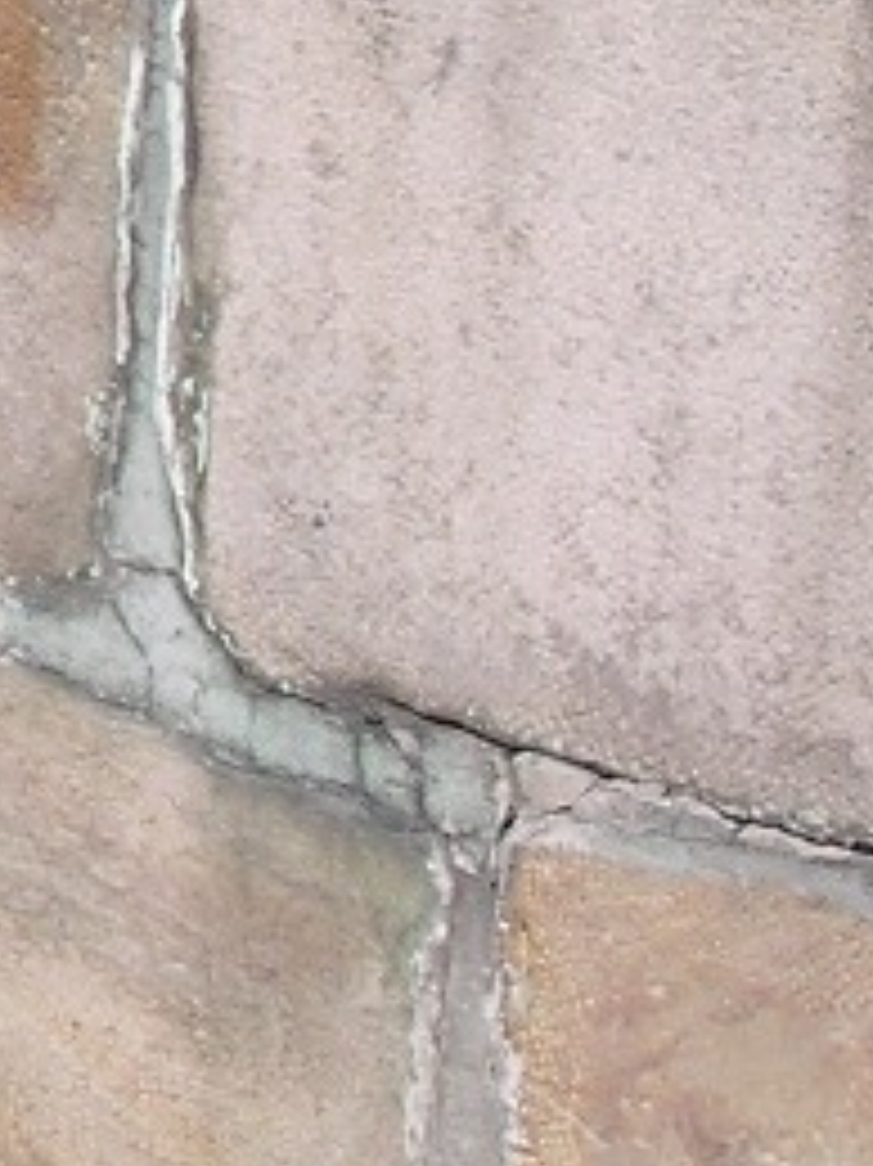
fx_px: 6125
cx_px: -1102
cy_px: -401
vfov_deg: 10.6
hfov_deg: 7.7
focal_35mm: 182
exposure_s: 1/222
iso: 100
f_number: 6.1
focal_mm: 7.1
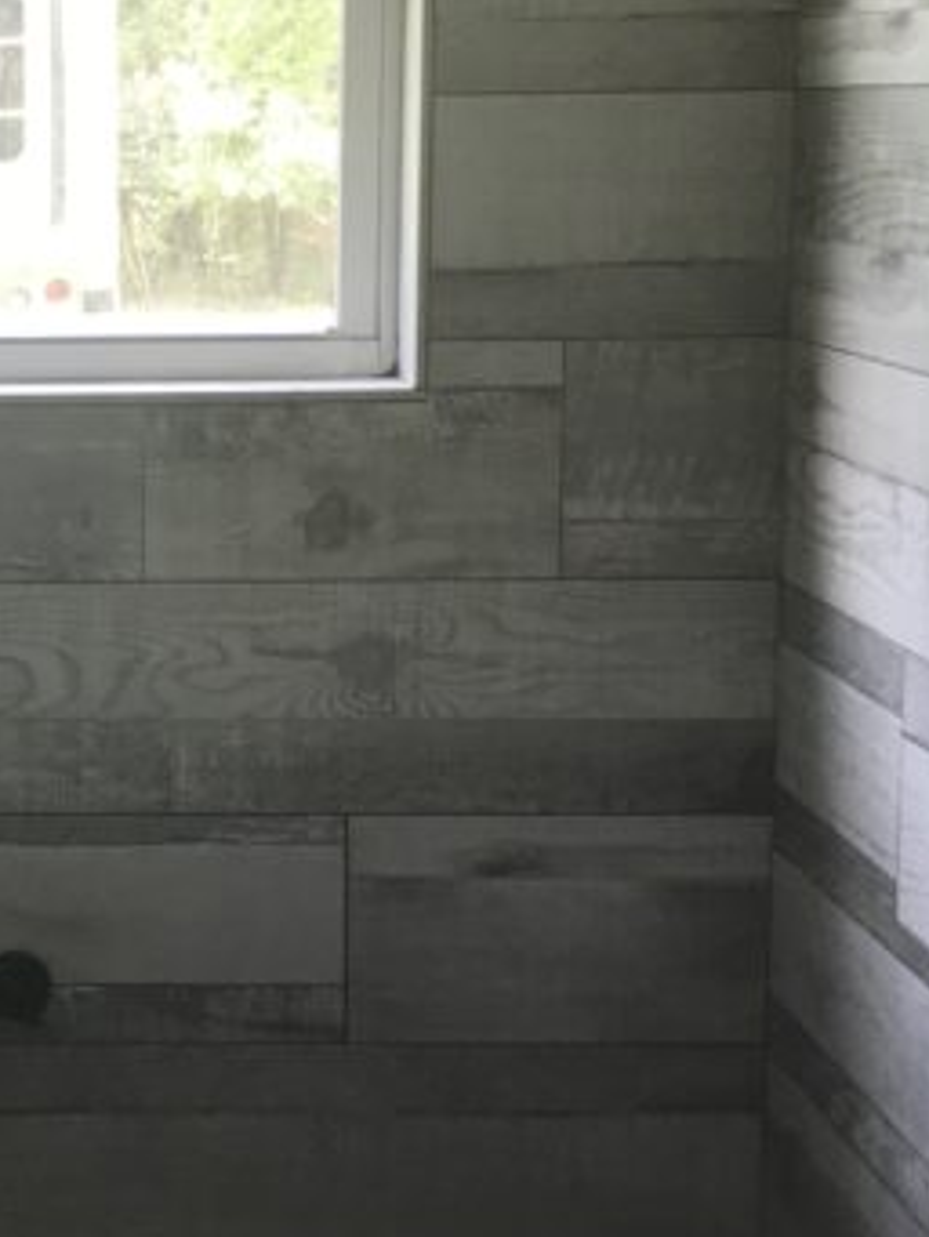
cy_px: 573
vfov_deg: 23.3
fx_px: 3004
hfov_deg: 16.9
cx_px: -127
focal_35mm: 84
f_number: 1.8
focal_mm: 3.99
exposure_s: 1/60
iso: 32
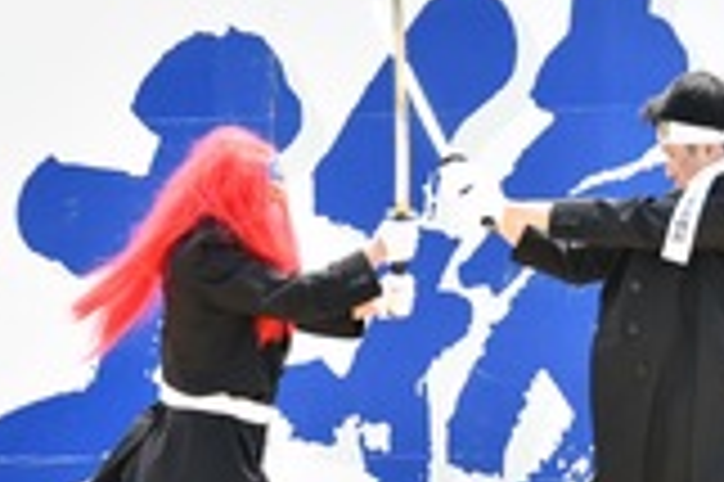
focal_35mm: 397
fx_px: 7976
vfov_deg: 3.5
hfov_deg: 5.2
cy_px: 387
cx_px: 400
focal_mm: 95
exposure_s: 1/125
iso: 100
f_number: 6.3
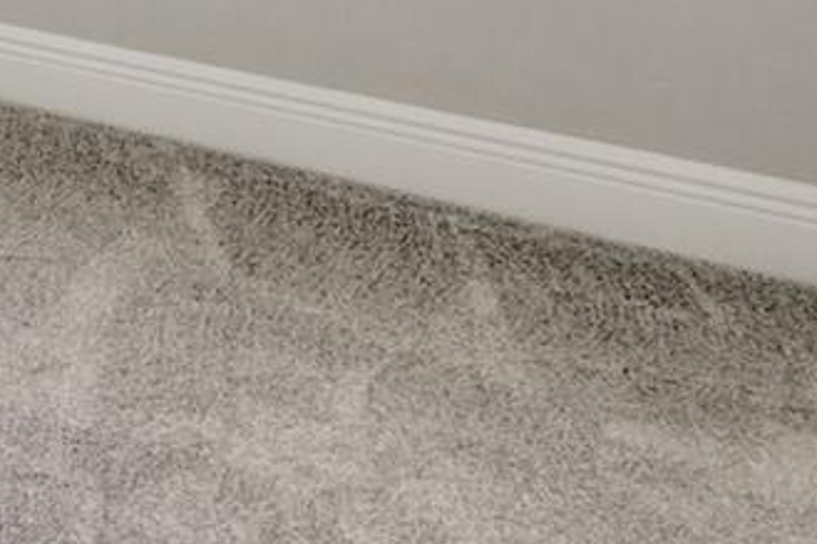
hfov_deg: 15.9
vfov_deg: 15.7
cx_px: -1075
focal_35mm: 68
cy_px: -556
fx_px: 1542
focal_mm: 14
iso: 400
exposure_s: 1/80
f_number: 6.3
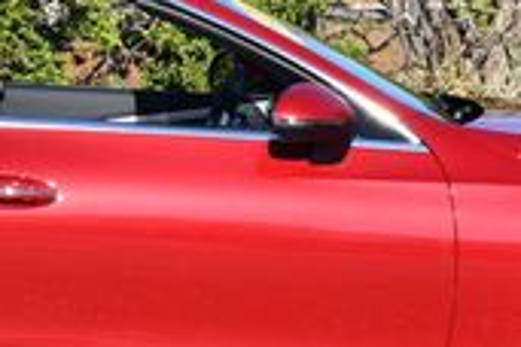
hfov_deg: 7.6
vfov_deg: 5.1
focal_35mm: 270
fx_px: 3907
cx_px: 97
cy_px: 55
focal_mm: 36
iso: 110
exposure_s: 1/250
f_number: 8
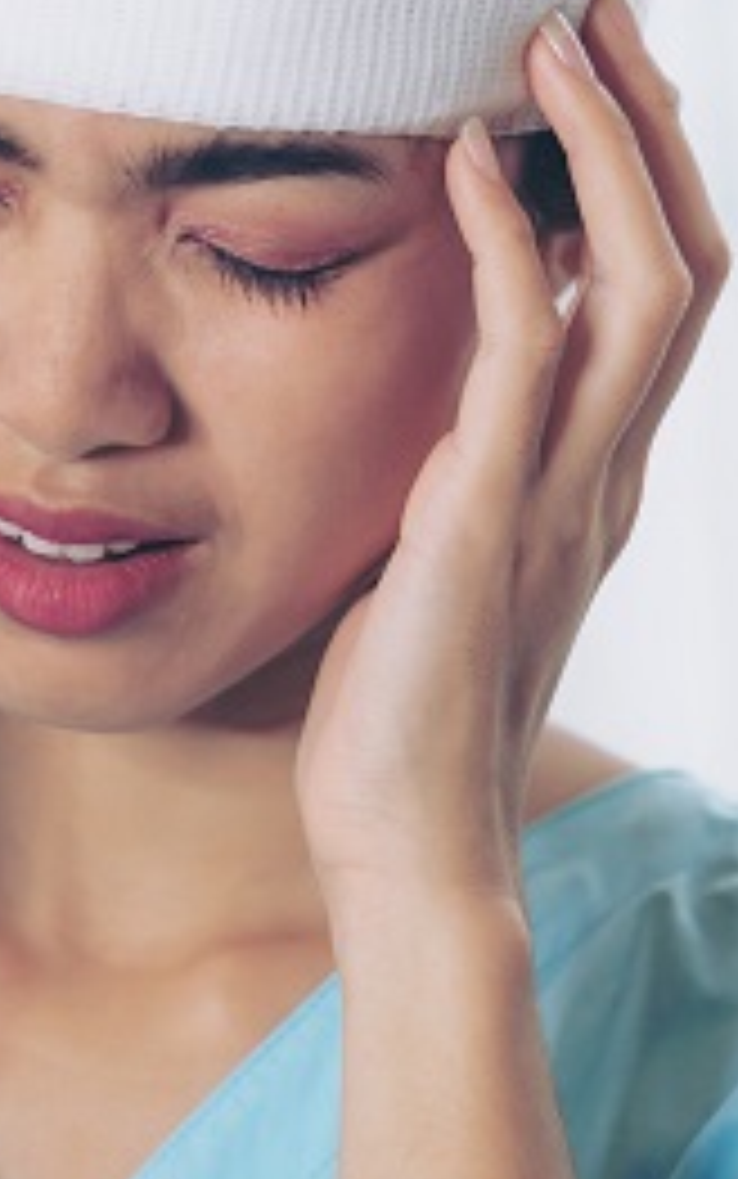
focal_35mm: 202
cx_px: 576
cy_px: 475
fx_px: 6493
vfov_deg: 10.4
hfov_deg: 6.5
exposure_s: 1/100
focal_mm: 65
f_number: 2.8
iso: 200
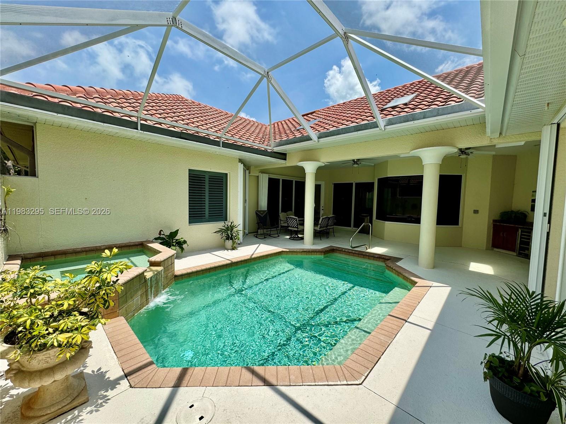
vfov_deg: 85.7
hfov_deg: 102.1
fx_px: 229
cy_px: 212
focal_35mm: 14
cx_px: 283
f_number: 2.2
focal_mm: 2.22
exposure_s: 1/1006
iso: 50
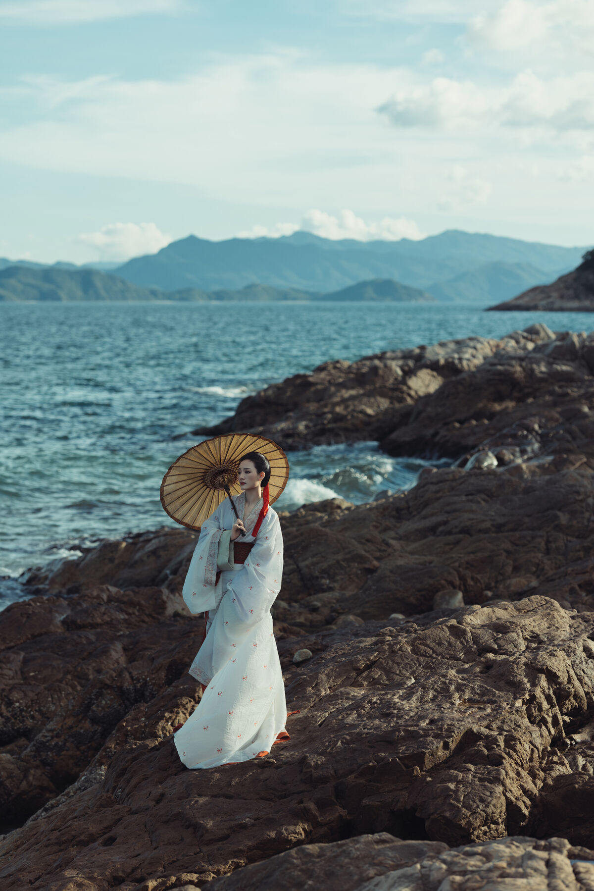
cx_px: 297
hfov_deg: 16.3
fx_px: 2078
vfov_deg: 24.2
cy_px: 446
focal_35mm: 84
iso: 100
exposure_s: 1/1000
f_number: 2.8
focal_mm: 85
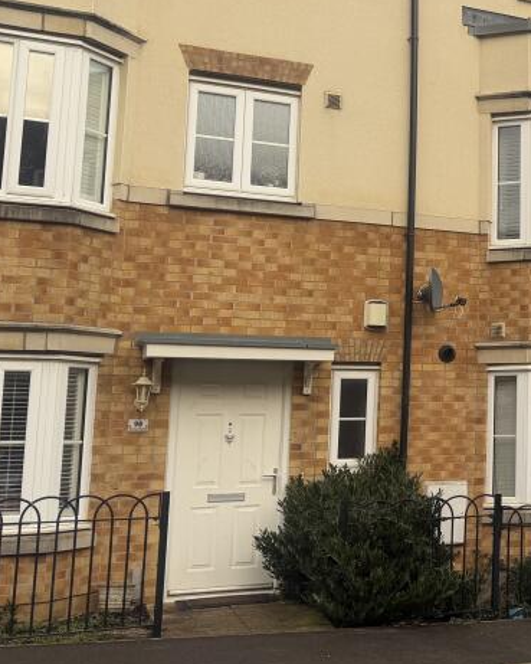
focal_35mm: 52
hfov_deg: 25.4
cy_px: 281
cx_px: 676
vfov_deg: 35.9
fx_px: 1021
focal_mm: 6.76
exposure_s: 1/589
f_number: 1.78
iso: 80
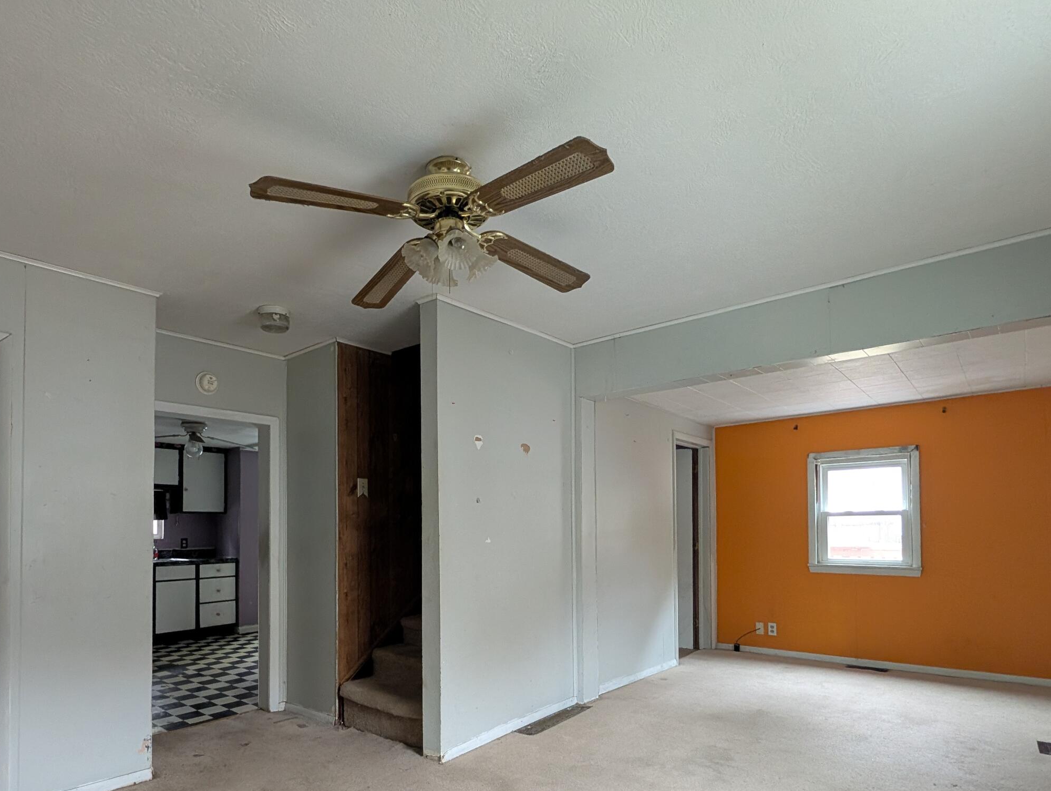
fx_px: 547
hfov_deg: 87.5
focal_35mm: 18
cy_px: 516
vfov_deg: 70.0
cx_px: 487
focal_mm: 2.02
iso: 245
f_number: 1.7
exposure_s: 1/23.8
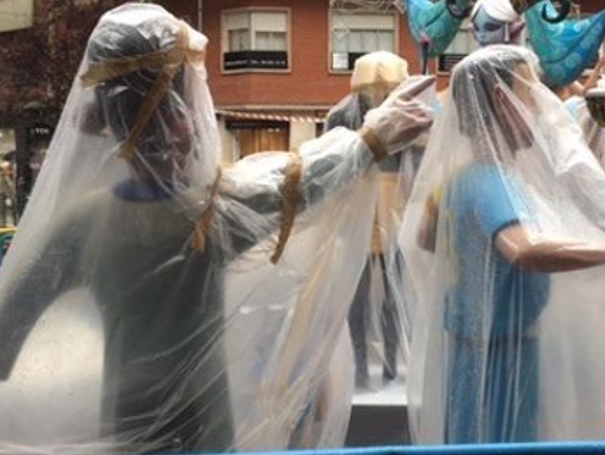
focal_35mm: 58
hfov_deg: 32.8
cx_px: 430
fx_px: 1014
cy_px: 225
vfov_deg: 25.2
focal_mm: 4.15
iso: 32
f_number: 2.2
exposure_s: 1/50
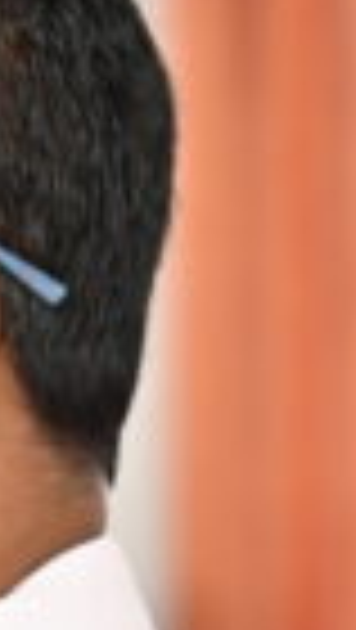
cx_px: -671
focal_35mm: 660
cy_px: 801
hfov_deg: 1.8
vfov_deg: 3.3
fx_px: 11049
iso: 1000
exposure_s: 1/200
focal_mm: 115
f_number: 3.2
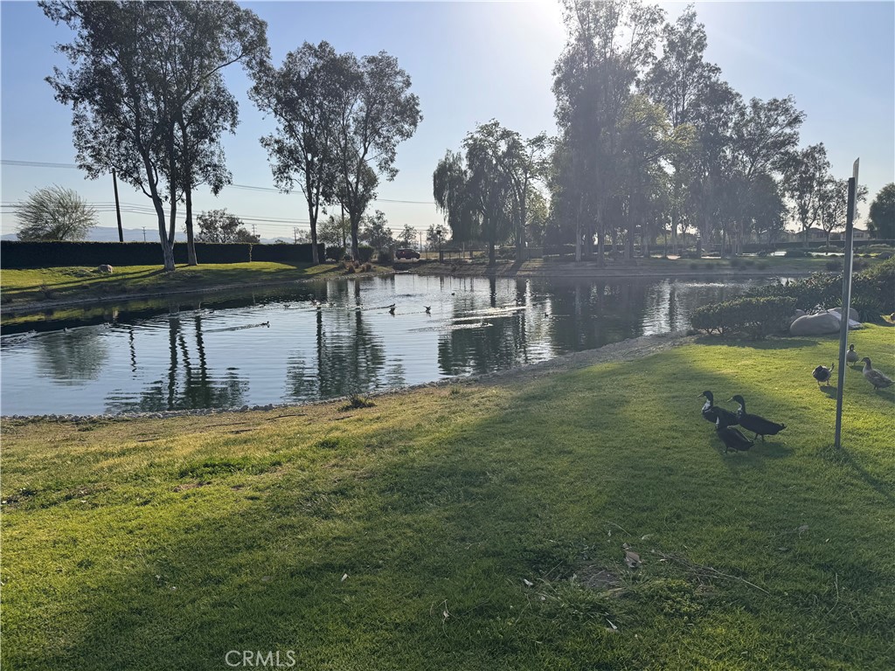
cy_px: 336
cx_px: 448
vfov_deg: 56.8
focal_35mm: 24
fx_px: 621
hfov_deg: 71.6
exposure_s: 1/7092
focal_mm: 6.76
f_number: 1.78
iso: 80
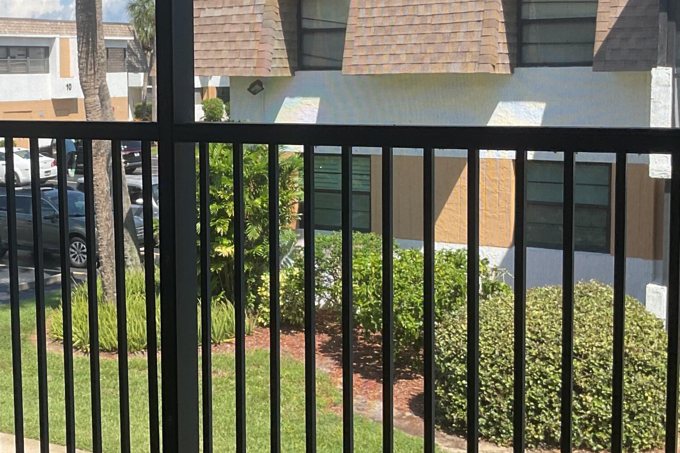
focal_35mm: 60
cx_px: 173
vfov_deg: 22.6
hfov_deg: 32.8
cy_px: 165
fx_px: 1133
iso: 16
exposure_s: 1/781
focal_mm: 3
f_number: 1.8
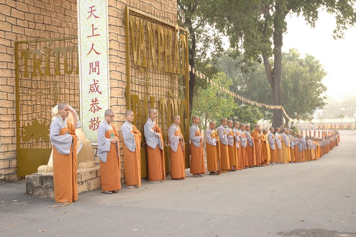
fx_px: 519
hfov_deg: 37.9
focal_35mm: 52
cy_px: 118
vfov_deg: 25.7
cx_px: 178
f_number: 4.2
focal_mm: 35
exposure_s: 1/200
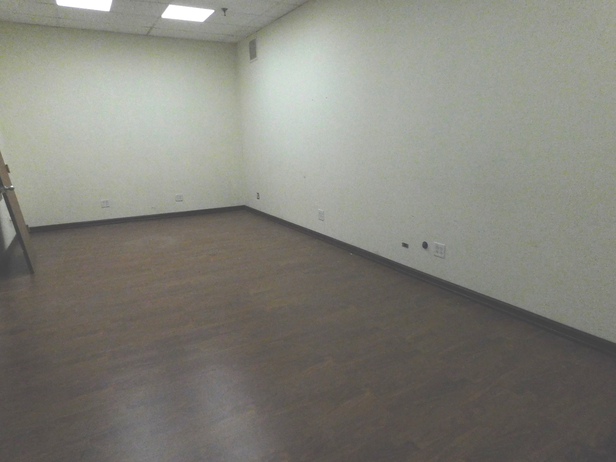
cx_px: 308
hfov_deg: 73.9
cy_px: 231
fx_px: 409
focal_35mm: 23
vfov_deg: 58.9
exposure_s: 1/1000
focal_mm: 4
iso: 800
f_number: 3
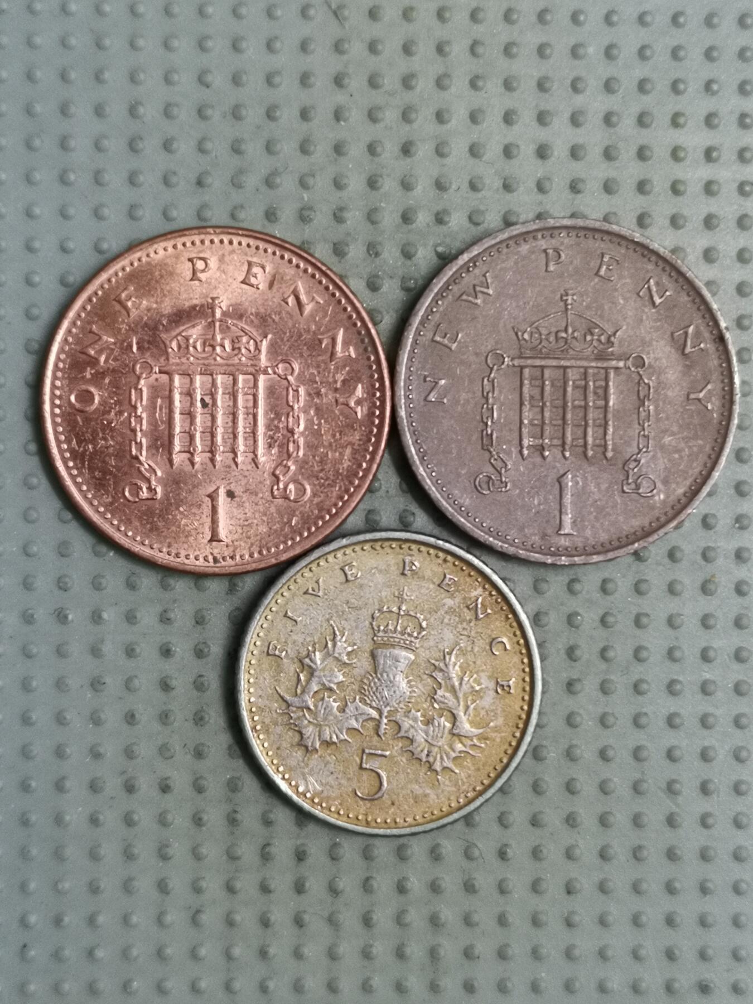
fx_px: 1508
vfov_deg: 36.8
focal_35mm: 52
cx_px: 376
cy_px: 502
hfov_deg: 28.0
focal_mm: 4.75
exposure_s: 1/25.7
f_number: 1.8
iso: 500
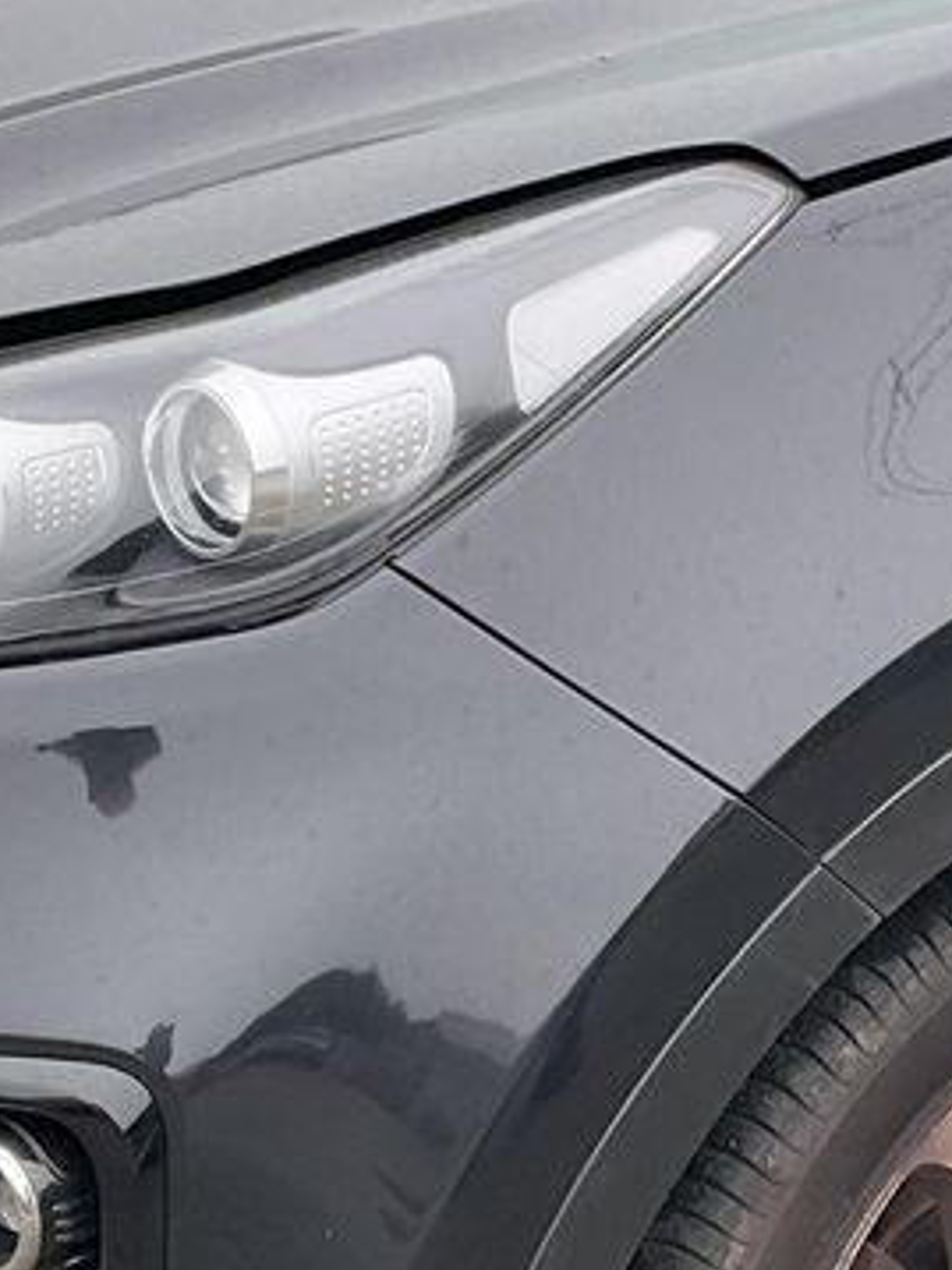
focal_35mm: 97
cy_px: 541
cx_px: 747
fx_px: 3559
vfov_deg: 20.2
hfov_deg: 15.2
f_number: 1.8
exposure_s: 1/60
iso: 40
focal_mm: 3
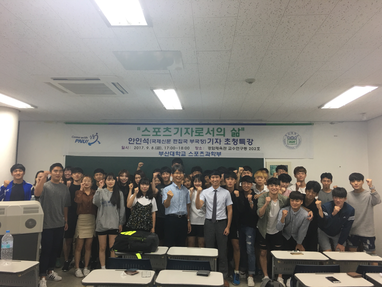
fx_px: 320
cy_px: 144
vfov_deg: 48.2
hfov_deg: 61.7
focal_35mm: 29
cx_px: 191
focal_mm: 4.15
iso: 32
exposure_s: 1/15
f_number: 2.2
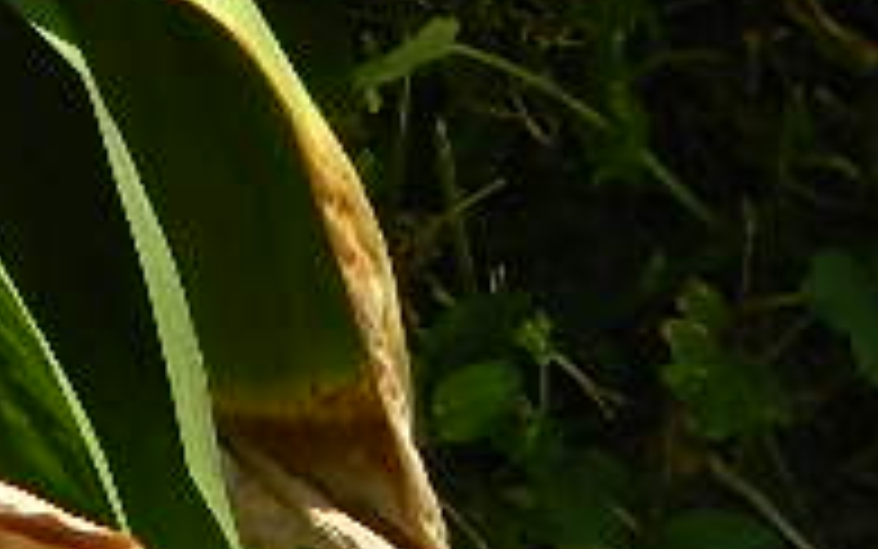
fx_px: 5457
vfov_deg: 5.4
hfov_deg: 8.7
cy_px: -1112
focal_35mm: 228
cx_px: -842
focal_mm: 7.3
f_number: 3.5
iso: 80
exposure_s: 1/500
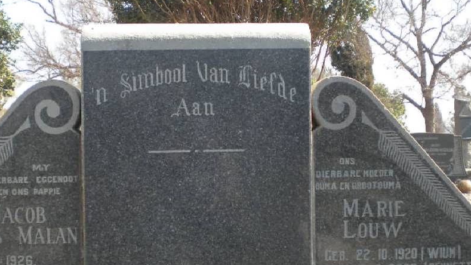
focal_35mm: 58
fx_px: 724
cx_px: 208
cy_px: 176
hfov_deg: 36.0
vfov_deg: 20.7
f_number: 4.6
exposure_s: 1/148
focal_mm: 6.3
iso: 80
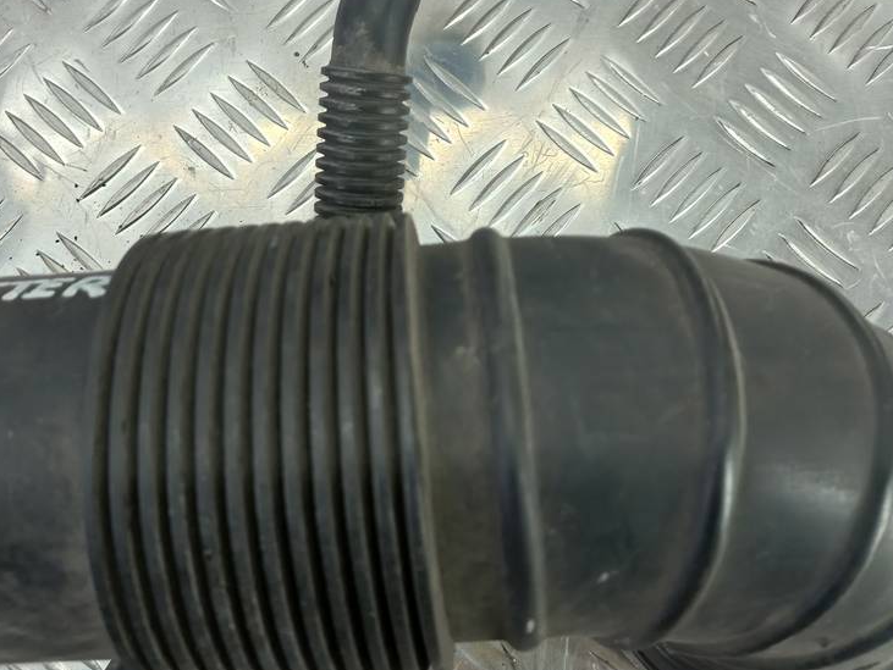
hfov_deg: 52.5
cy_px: 317
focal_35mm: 35
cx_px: 404
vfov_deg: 40.7
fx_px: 903
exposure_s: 1/50
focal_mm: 4.6
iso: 64
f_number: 1.8
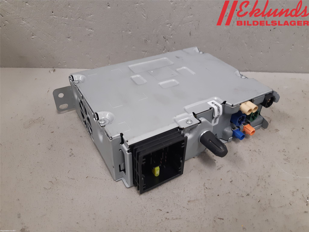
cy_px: 116
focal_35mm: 26
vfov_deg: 53.1
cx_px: 154
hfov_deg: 67.3
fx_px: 232
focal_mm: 3.93
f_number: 1.7
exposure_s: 1/50
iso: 160
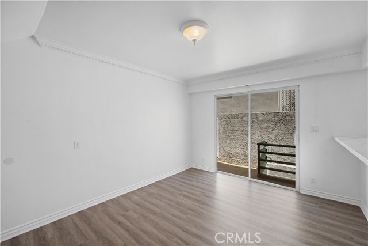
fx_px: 153
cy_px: 123
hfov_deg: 100.4
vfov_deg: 77.4
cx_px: 184
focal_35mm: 15
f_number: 8
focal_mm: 15
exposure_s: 1/25
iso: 125
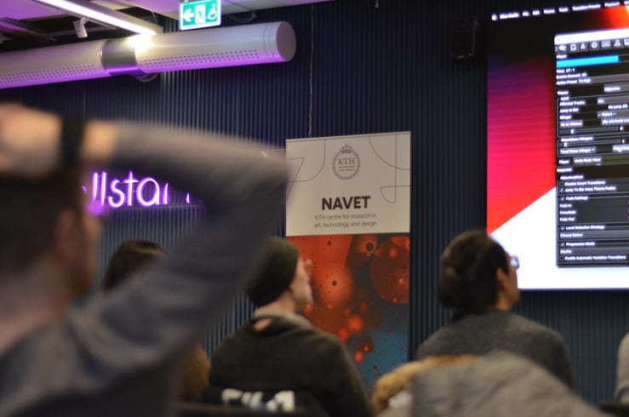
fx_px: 1308
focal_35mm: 75
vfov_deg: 18.1
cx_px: 314
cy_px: 208
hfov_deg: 27.0
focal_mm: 50
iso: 1100
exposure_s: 1/400
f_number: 1.8
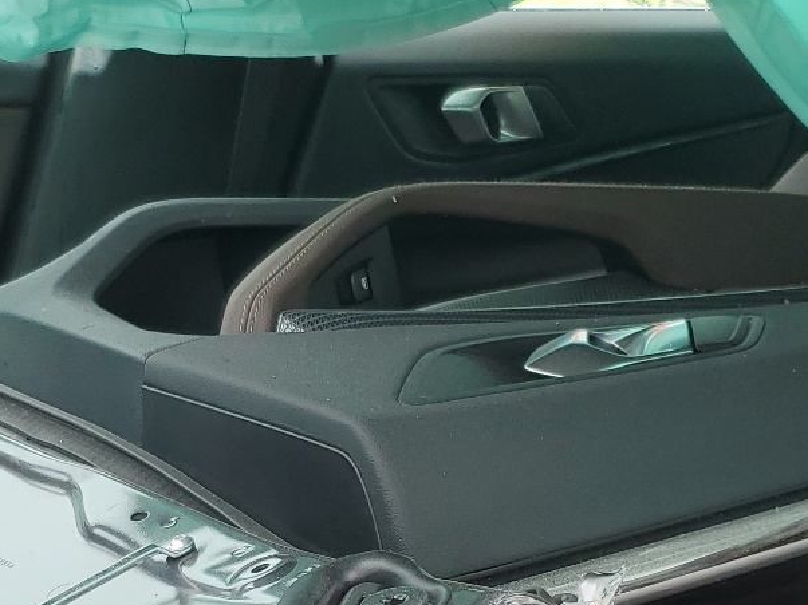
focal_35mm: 69
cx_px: 362
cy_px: 472
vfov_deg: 21.1
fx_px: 1610
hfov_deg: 28.2
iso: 50
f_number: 1.5
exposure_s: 1/250
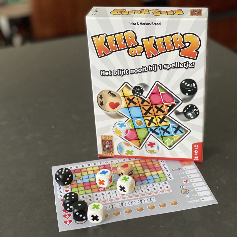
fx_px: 480
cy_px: 118
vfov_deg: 27.7
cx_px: 149
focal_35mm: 62
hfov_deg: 27.6
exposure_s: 1/40
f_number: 2
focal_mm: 6
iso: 320
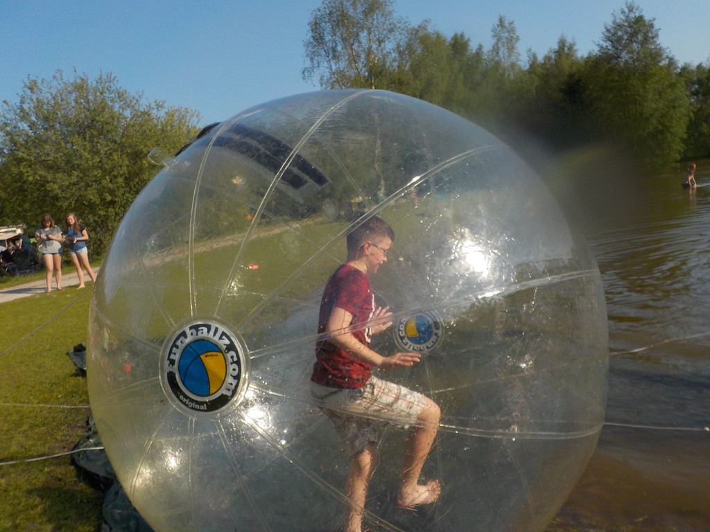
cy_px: 266
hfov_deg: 60.0
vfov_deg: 46.8
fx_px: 615
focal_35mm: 30
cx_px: 355
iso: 125
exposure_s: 1/1600
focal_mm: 4.1
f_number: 3.3
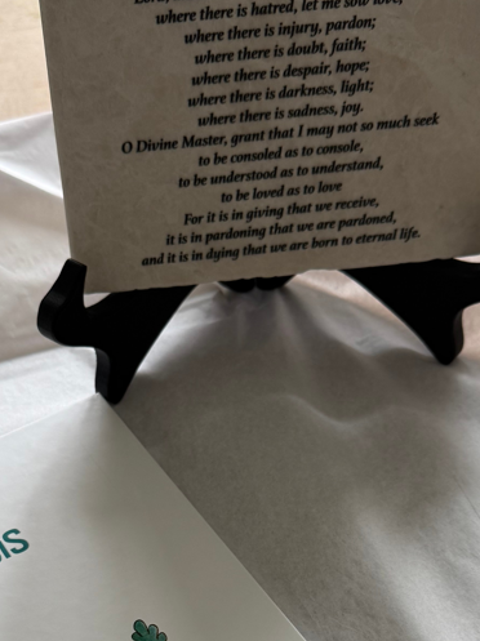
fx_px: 1074
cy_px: 598
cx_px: 173
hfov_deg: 25.1
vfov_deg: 31.4
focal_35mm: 58
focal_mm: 6.76
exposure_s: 1/121
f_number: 1.78
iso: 125
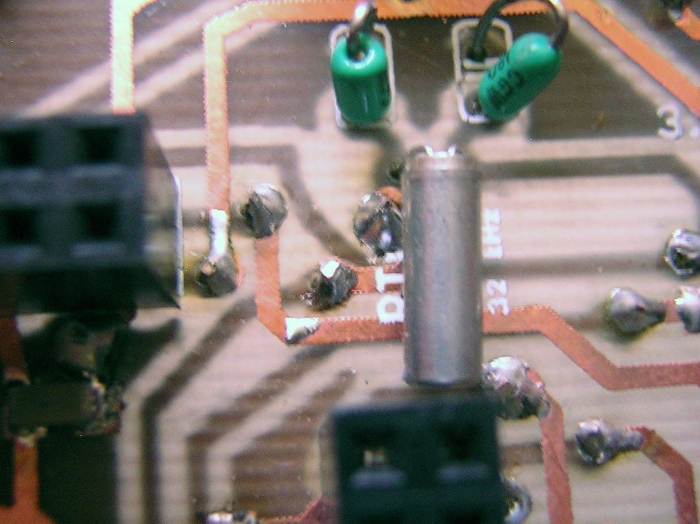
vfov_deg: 30.9
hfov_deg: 40.4
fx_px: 950
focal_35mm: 47
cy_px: 239
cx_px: 363
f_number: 2.6
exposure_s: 1/3.1
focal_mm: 4.7
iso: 289
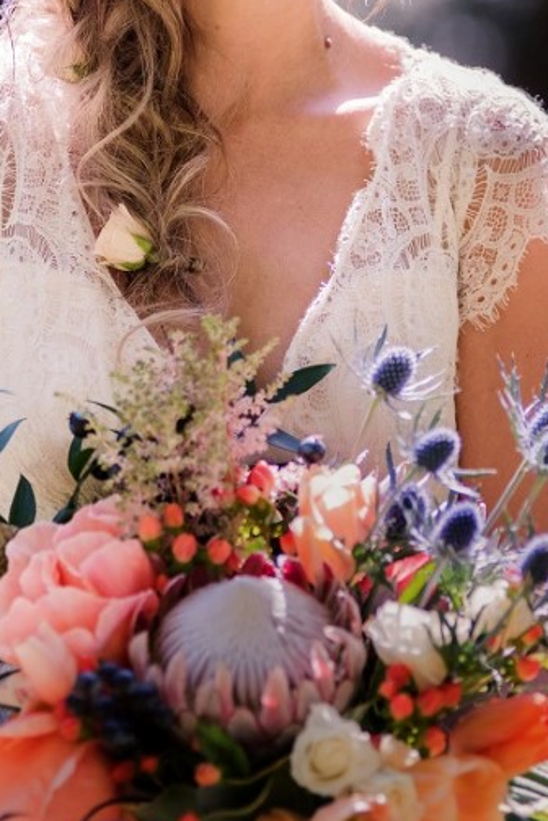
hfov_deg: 5.1
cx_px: 250
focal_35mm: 268
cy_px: 170
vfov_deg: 7.7
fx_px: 6110
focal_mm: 125
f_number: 2.8
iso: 640
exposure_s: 1/4000
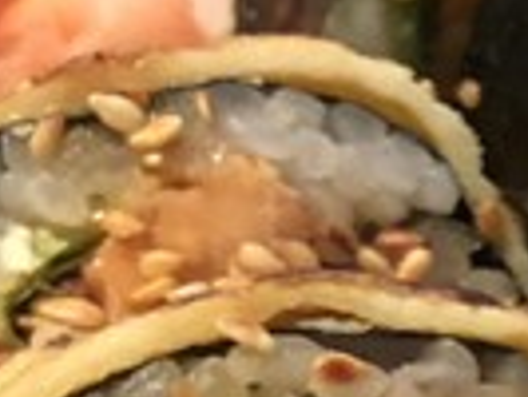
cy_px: 957
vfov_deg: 6.4
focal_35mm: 220
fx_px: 3359
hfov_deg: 8.2
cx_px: 1338
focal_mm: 3.99
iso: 100
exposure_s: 1/13
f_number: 1.8
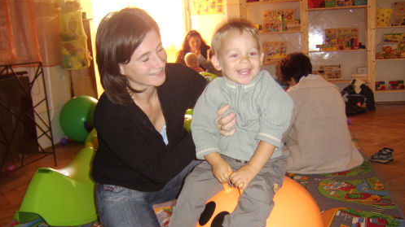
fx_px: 365
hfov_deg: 58.0
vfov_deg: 34.3
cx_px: 203
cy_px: 148
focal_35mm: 34
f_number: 2.7
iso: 141
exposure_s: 1/30
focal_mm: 8.13
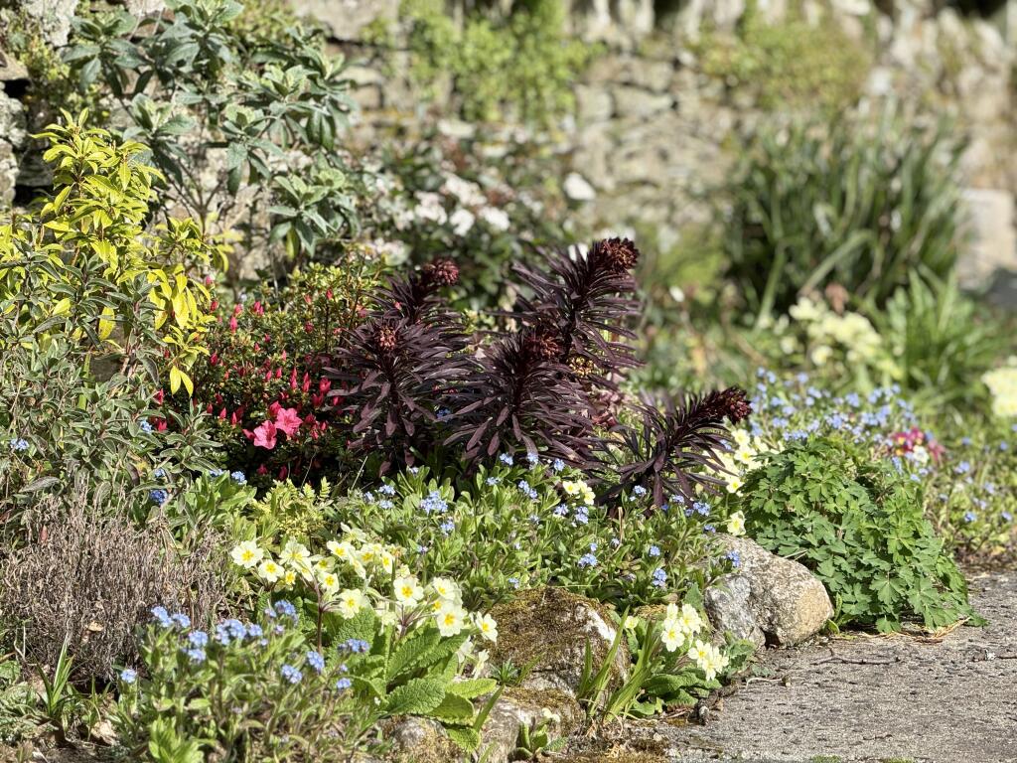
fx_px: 3526
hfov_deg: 16.4
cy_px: 382
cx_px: 508
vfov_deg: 12.3
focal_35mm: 120
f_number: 2.8
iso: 50
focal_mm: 15.66
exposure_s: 1/649
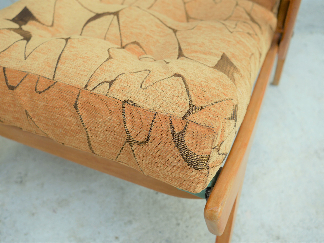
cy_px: 122
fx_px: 375
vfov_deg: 36.0
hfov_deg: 46.8
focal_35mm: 40
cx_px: 162
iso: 200
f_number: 2.8
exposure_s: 1/320
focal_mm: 20
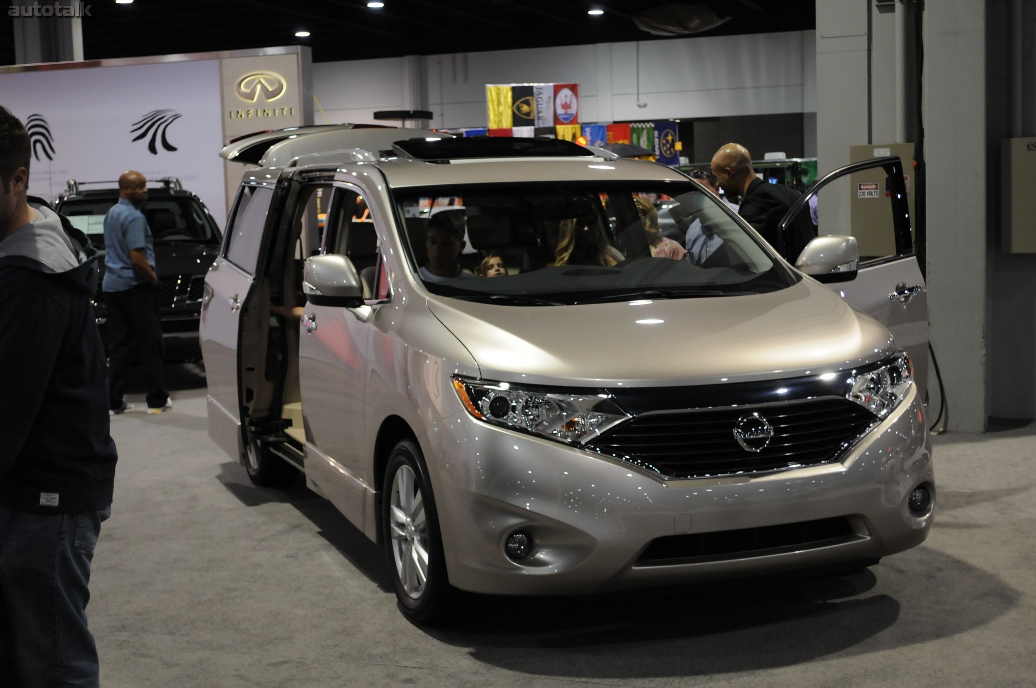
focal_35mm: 51
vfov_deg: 26.4
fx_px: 1466
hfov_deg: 38.9
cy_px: 344
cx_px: 518
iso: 800
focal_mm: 34
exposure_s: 1/50
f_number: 5
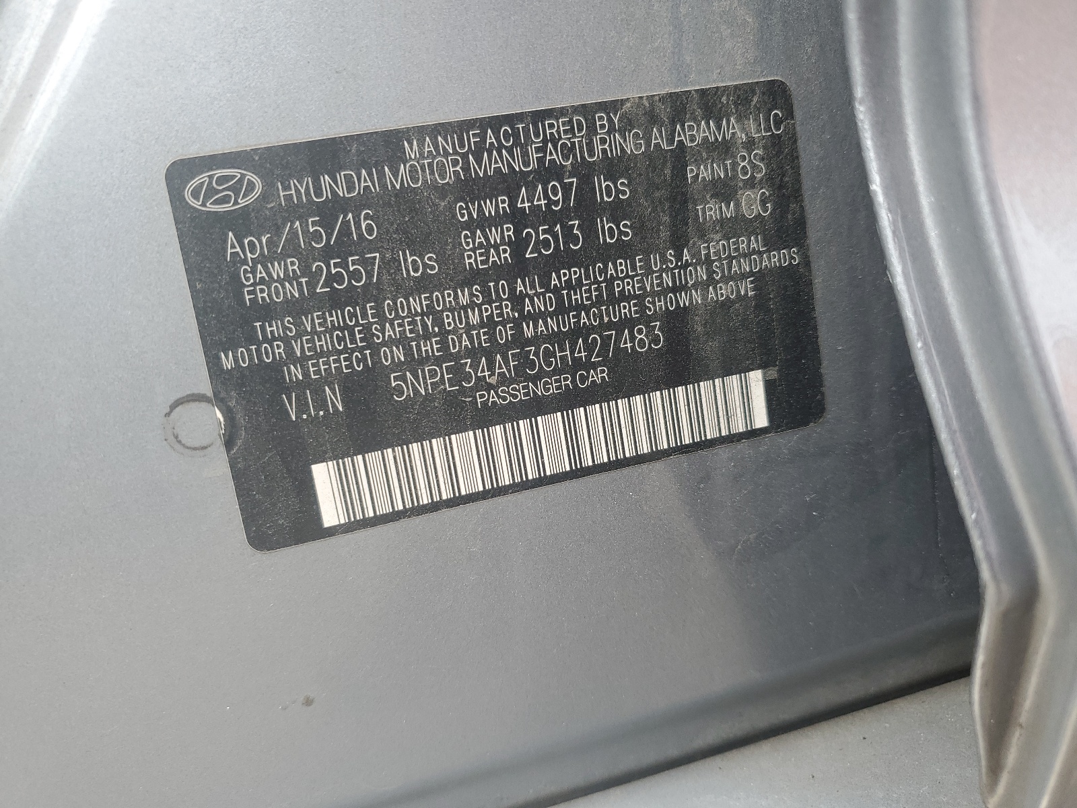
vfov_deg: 53.1
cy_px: 404
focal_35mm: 26
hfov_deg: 67.3
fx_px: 809
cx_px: 538
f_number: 1.5
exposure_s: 1/182
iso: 50
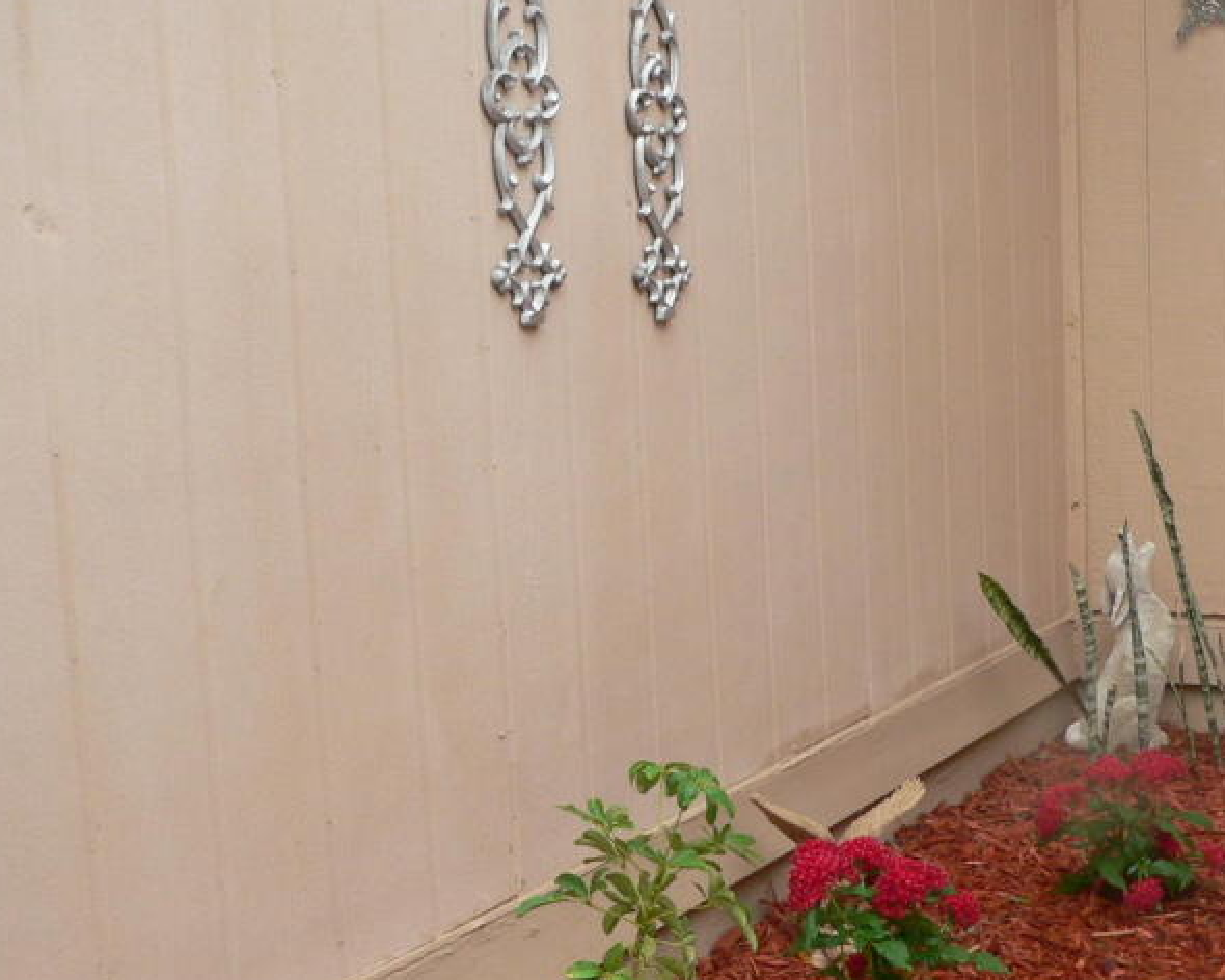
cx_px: 1005
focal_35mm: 61
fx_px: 2212
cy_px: 592
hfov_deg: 30.1
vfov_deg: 24.9
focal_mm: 6
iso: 100
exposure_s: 1/200
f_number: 3.3
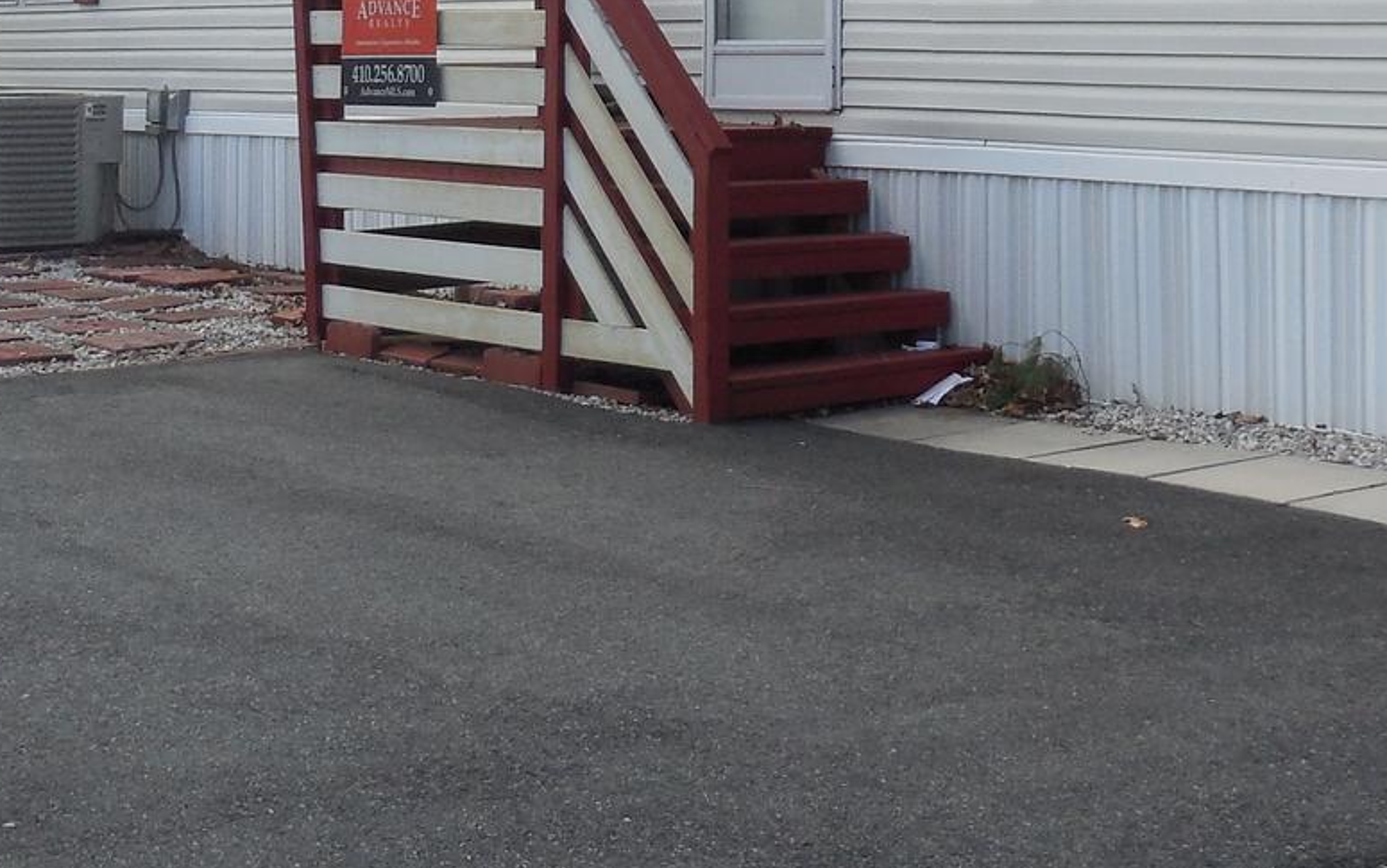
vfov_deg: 15.2
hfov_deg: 24.5
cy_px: -36
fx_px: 3176
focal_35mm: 84
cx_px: 918
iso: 125
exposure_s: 1/800
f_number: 3.2
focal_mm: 5.3
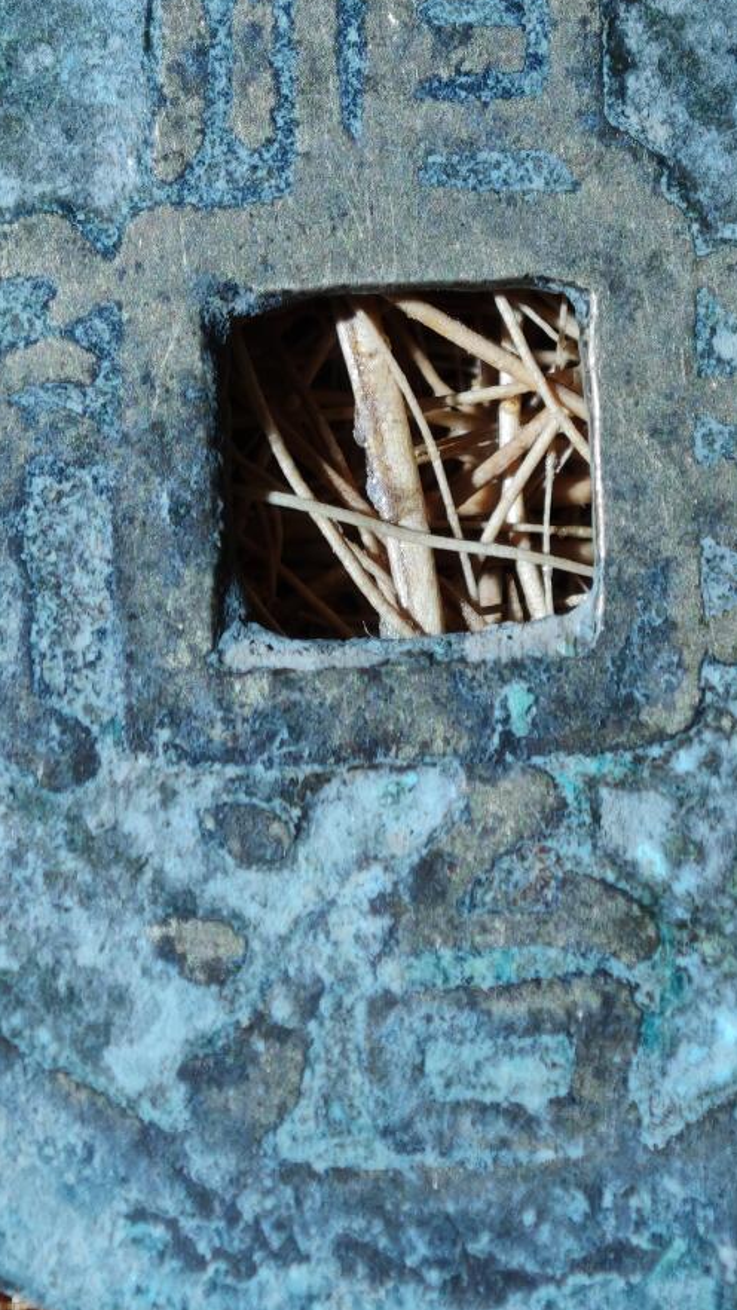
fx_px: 7575
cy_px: 294
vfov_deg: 9.9
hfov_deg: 5.6
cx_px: 428
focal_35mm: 218
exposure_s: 1/100
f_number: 2
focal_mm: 9
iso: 125
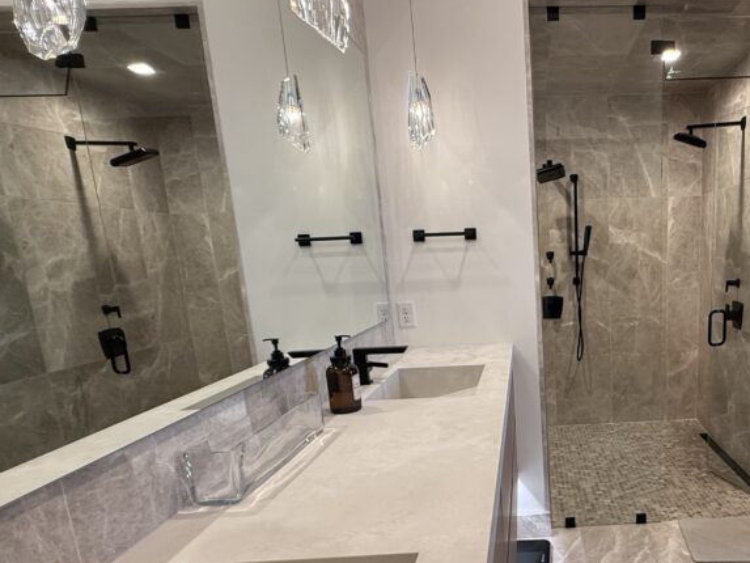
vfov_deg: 54.1
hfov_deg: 65.5
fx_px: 542
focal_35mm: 25
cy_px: 363
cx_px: 555
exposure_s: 1/120
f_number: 2.2
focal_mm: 2.22
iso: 200
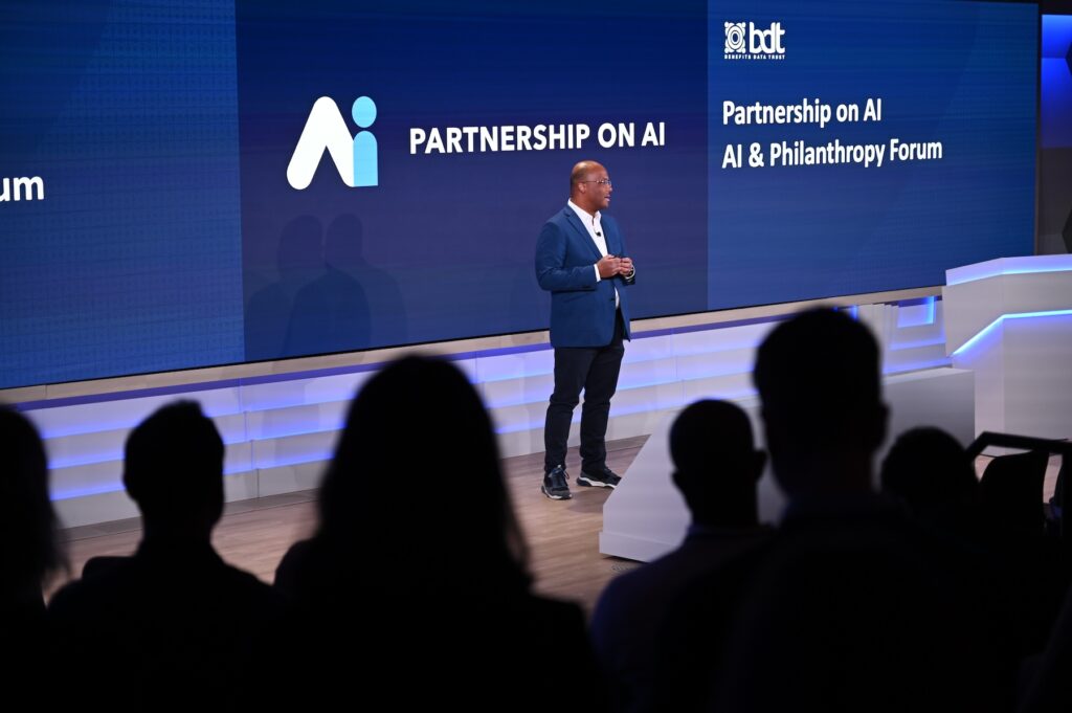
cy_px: 356
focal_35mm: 70
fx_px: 2083
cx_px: 536
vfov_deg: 19.4
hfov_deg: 28.9
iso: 640
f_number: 2.8
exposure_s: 1/125
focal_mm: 70
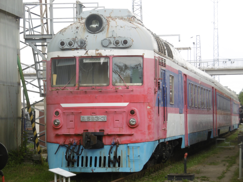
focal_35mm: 120
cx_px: 122
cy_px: 91
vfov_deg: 12.3
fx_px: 842
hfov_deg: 16.4
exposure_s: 1/125
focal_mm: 21.5
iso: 100
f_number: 5
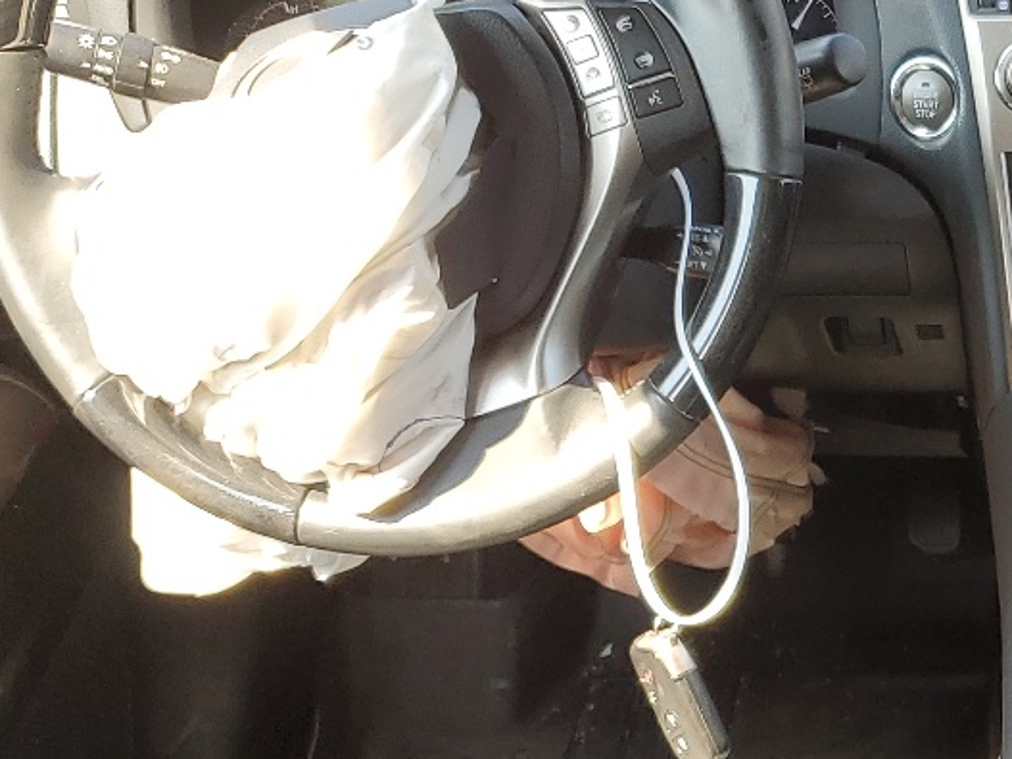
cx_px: 1206
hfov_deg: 22.8
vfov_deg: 18.3
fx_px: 2309
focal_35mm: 79
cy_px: 688
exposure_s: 1/179
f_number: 1.5
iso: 50
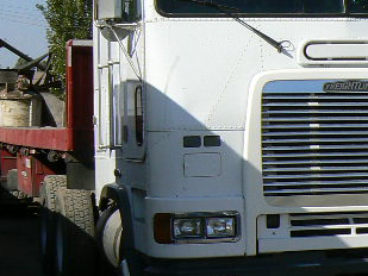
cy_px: 104
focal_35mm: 116
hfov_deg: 16.8
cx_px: 304
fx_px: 1234
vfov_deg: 12.8
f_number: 8
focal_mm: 6.8
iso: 80
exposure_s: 1/400
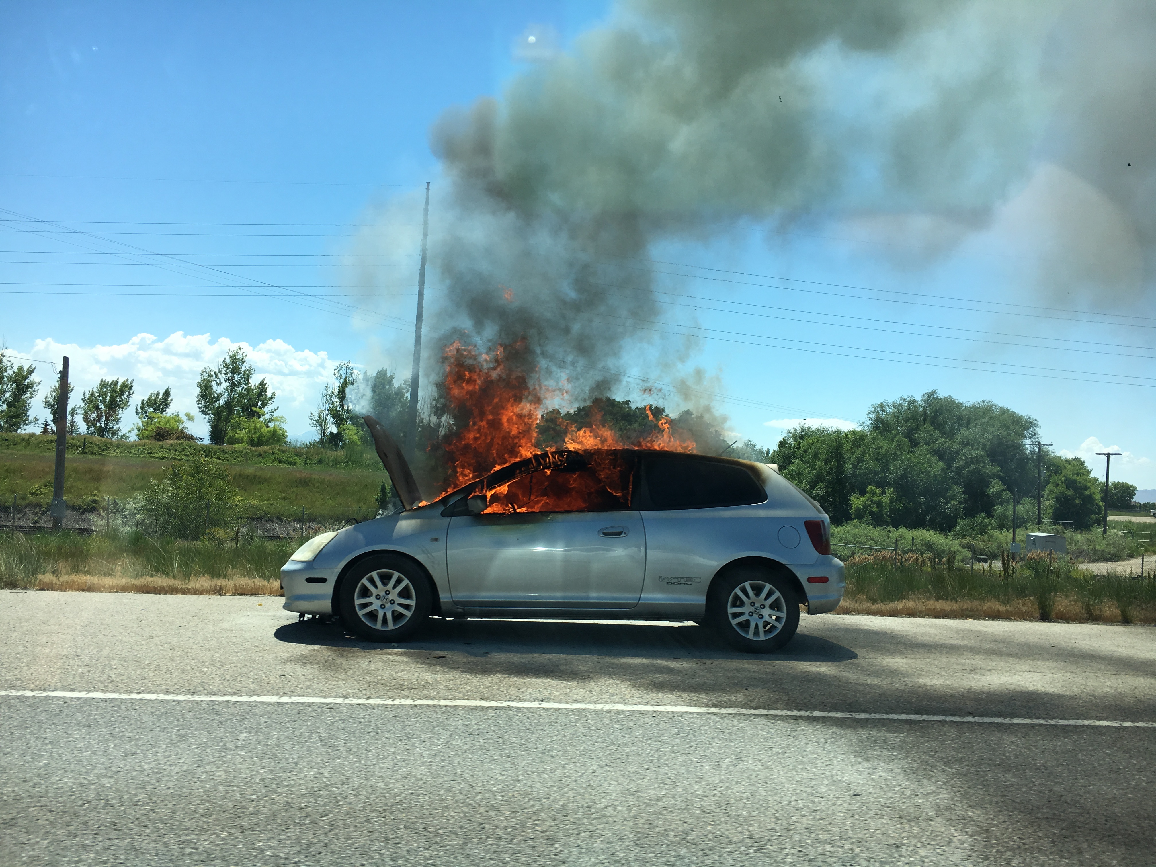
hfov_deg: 61.7
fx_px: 968
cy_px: 434
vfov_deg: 48.2
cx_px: 578
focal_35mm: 29
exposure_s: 1/1425
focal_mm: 4.15
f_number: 2.2
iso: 25
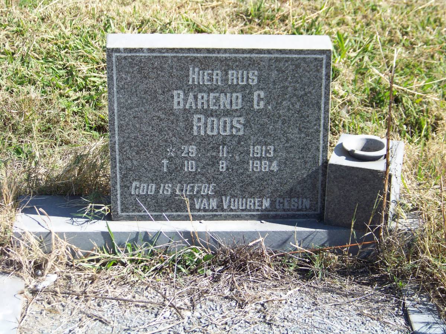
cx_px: 223
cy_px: 167
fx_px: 1366
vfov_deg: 14.0
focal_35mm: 106
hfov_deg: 18.5
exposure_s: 1/320
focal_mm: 17.6
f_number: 3.2
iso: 64
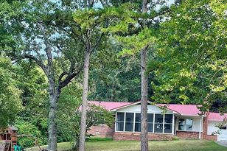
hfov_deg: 18.9
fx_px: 681
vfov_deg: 12.6
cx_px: 137
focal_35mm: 108
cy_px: 103
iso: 20
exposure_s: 1/204
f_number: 2.2
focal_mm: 7.5
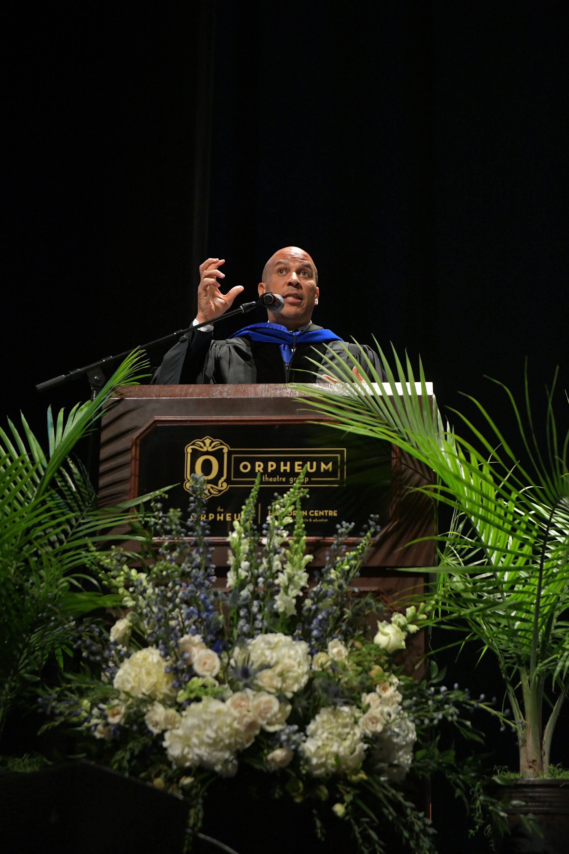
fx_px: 1659
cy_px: 427
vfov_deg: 28.8
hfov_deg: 19.5
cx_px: 284
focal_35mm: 70
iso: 3200
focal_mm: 70
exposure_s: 1/500
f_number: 4
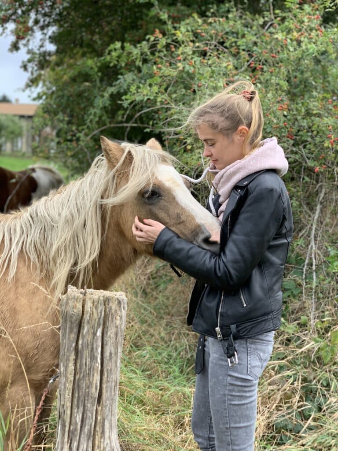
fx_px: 677
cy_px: 226
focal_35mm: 52
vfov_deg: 36.8
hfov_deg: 28.0
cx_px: 169
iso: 25
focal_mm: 6
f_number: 2.4
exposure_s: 1/122
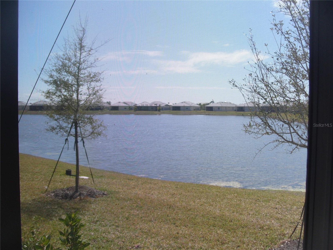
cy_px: 125
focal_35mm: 35
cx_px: 166
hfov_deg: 52.6
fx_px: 337
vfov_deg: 40.7
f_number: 2.8
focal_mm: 7.8
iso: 80
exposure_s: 1/2000
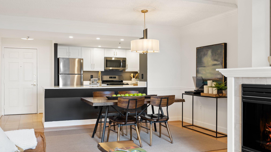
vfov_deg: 34.1
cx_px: 135
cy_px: 83
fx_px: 248
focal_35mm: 35
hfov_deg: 57.3
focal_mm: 32.5
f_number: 4
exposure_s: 1/25
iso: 400
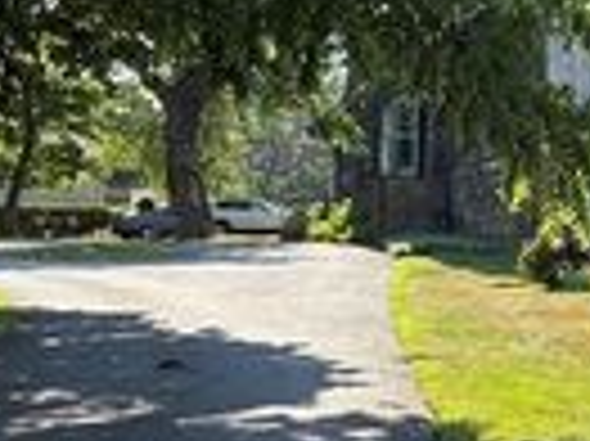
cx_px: 631
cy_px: 169
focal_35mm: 99
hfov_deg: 19.1
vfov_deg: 14.9
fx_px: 1686
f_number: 1.6
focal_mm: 5.96
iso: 64
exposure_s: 1/1587
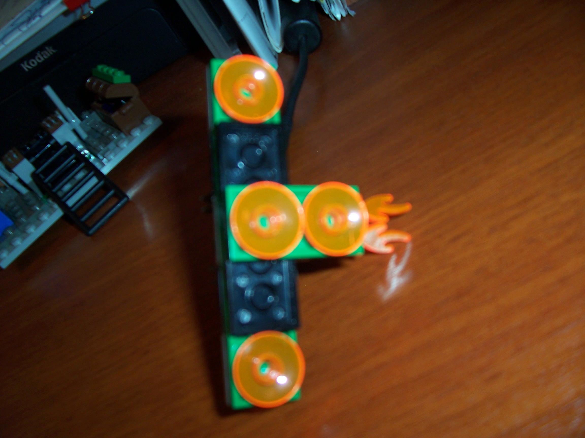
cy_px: 219
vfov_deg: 41.8
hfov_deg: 54.0
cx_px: 292
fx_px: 575
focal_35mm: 34
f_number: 2.7
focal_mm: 5.6
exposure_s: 1/60
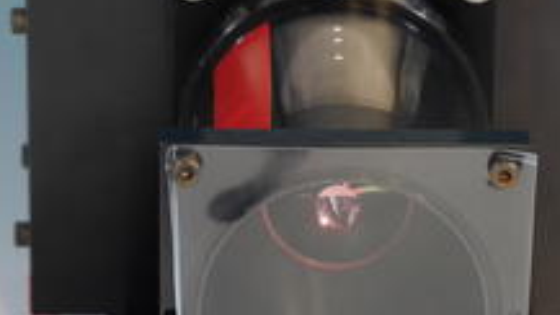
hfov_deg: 7.4
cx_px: 343
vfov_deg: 4.1
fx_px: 4350
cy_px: 333
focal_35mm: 293
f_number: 8
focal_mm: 73
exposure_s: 1/2.5
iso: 200
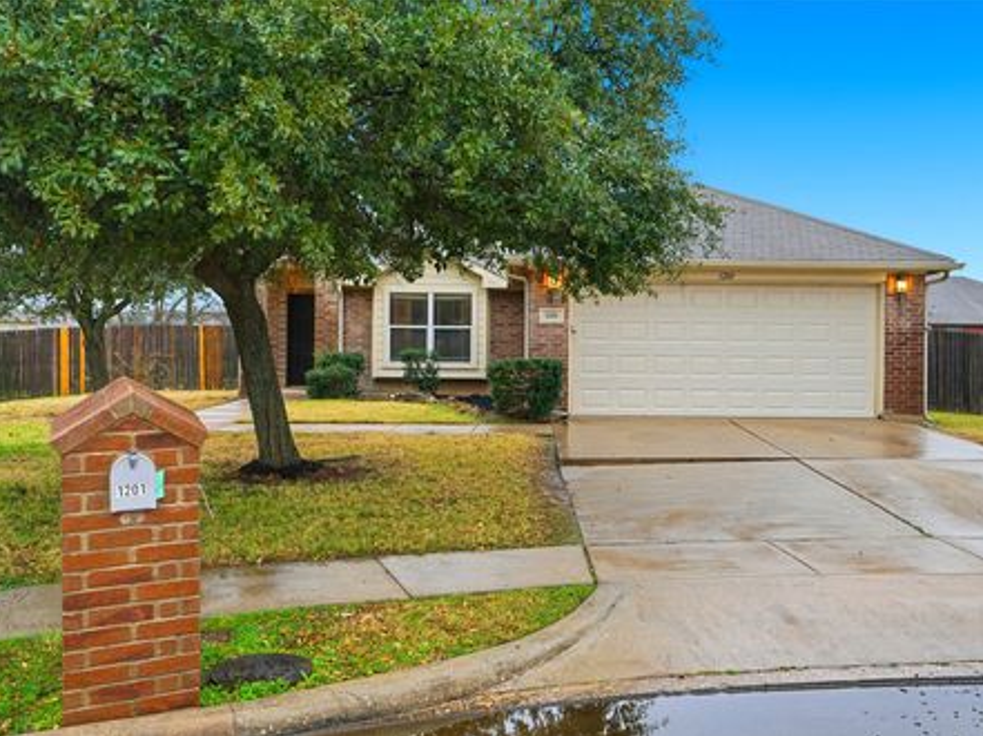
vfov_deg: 39.6
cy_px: 369
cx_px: 548
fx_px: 1021
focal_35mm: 36
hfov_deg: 51.3
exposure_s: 1/125
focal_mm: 33
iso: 100
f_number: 8
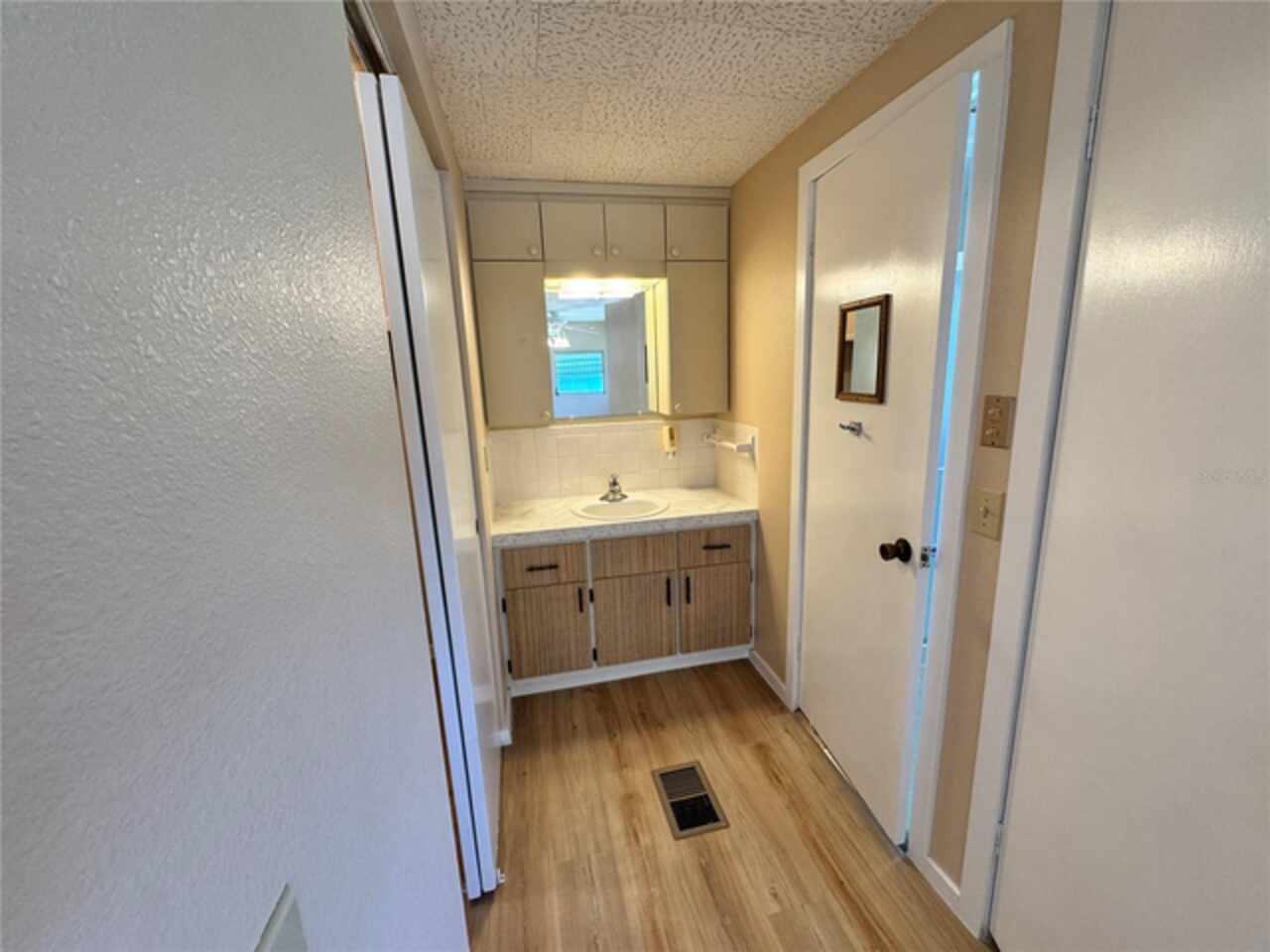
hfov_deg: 102.1
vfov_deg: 85.7
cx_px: 635
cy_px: 476
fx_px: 514
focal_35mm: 14
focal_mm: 2.22
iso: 160
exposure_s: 1/120
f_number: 2.2
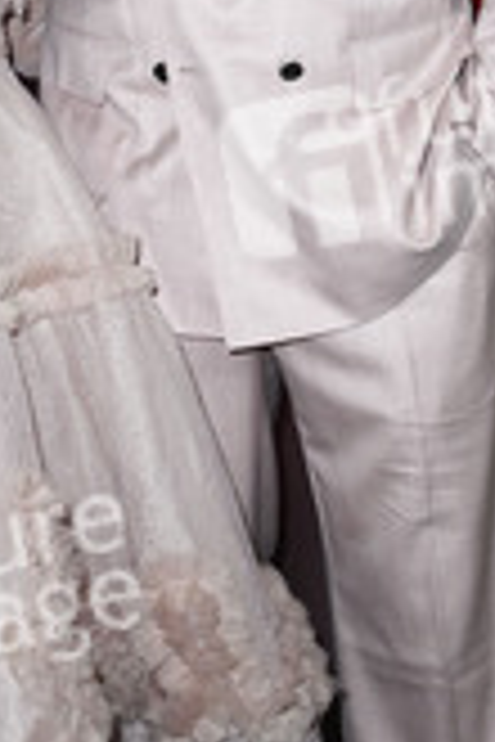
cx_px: 40
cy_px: -72
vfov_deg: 18.1
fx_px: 2248
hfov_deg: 12.5
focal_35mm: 109
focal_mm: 45
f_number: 5.6
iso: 1000
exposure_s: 1/250
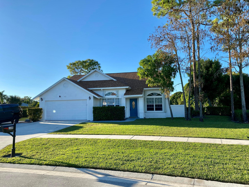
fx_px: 187
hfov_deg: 67.3
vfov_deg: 53.1
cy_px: 94
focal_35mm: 26
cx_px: 124
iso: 32
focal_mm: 4.25
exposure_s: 1/1678
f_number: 1.8
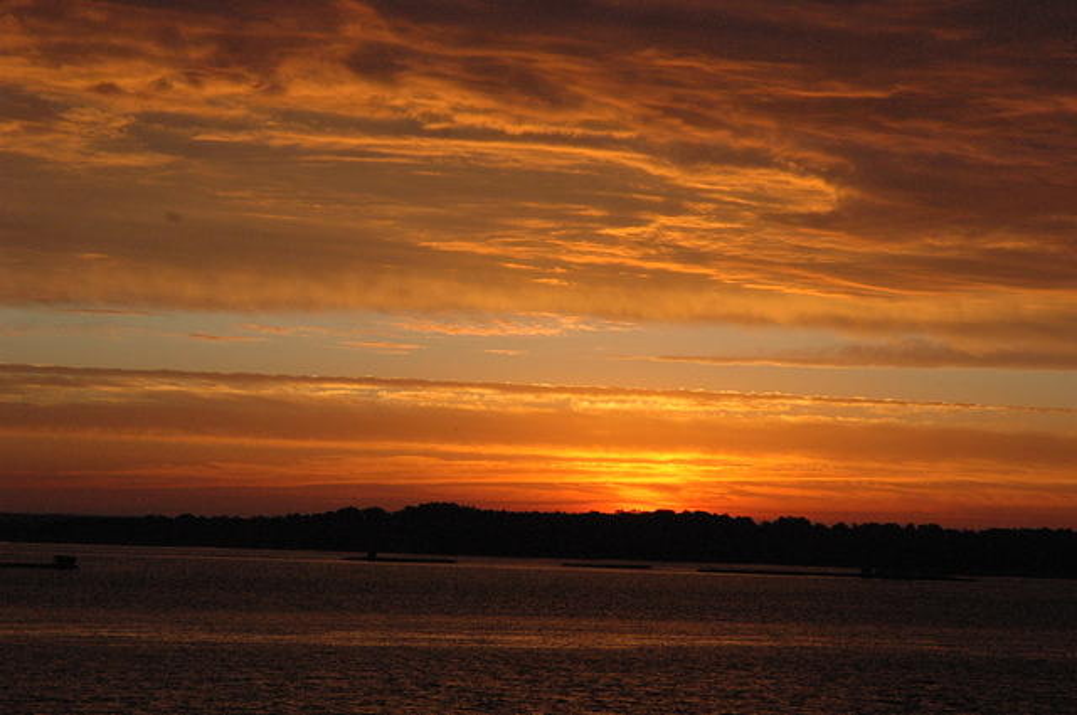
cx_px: 538
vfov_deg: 13.0
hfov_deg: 19.5
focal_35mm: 105
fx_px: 3137
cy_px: 358
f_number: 11
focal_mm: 70
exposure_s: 1/500
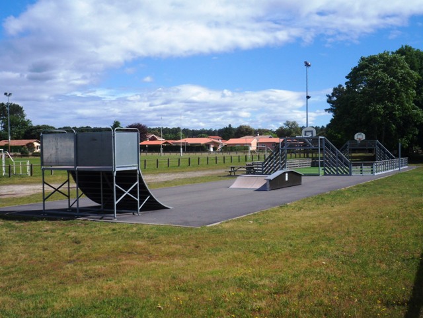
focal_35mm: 42
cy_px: 159
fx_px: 513
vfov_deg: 34.3
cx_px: 212
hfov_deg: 44.8
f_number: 4.2
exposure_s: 1/1000
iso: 80
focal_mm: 7.8
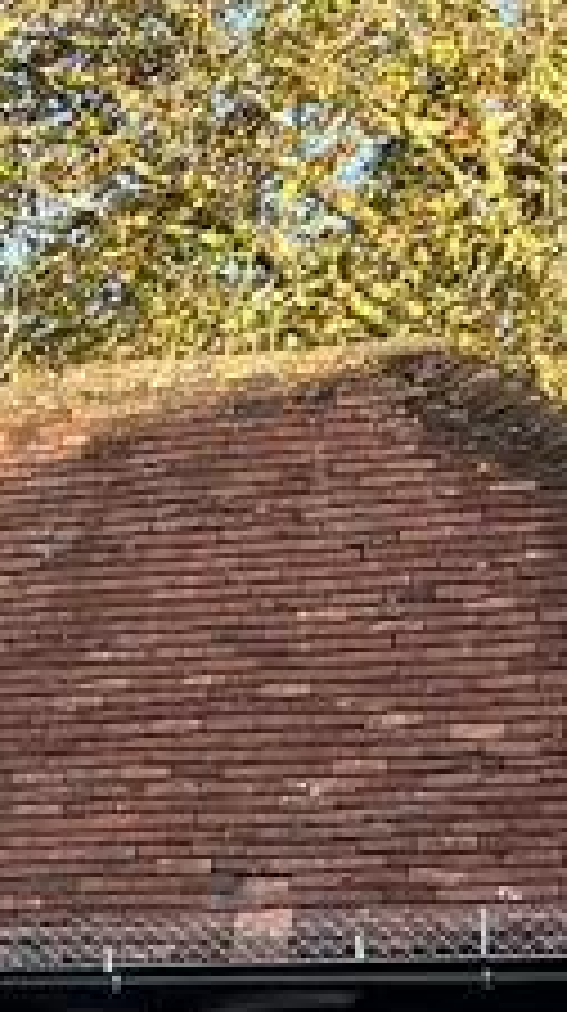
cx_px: -1588
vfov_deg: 16.2
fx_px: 3460
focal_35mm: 129
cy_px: 1106
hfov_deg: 7.3
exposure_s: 1/1575
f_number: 1.5
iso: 50
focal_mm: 5.7
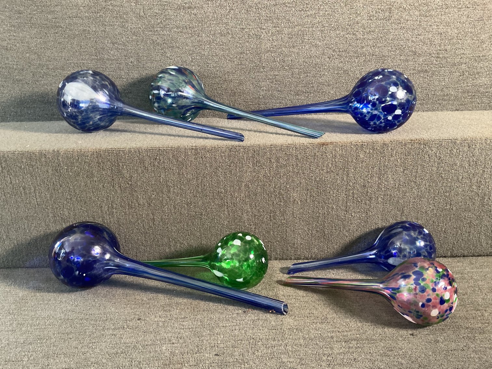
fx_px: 412
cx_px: 246
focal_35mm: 29
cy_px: 184
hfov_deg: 61.7
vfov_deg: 48.2
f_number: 1.8
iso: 200
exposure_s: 1/40
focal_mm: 3
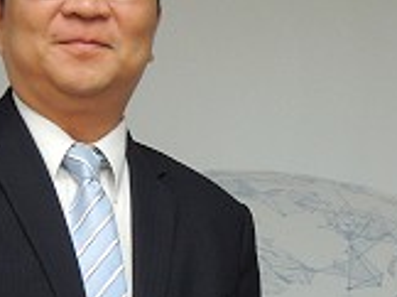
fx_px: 2302
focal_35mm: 201
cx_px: 248
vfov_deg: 7.3
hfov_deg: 9.9
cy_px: 281
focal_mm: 9
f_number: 3.7
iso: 400
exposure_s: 1/50
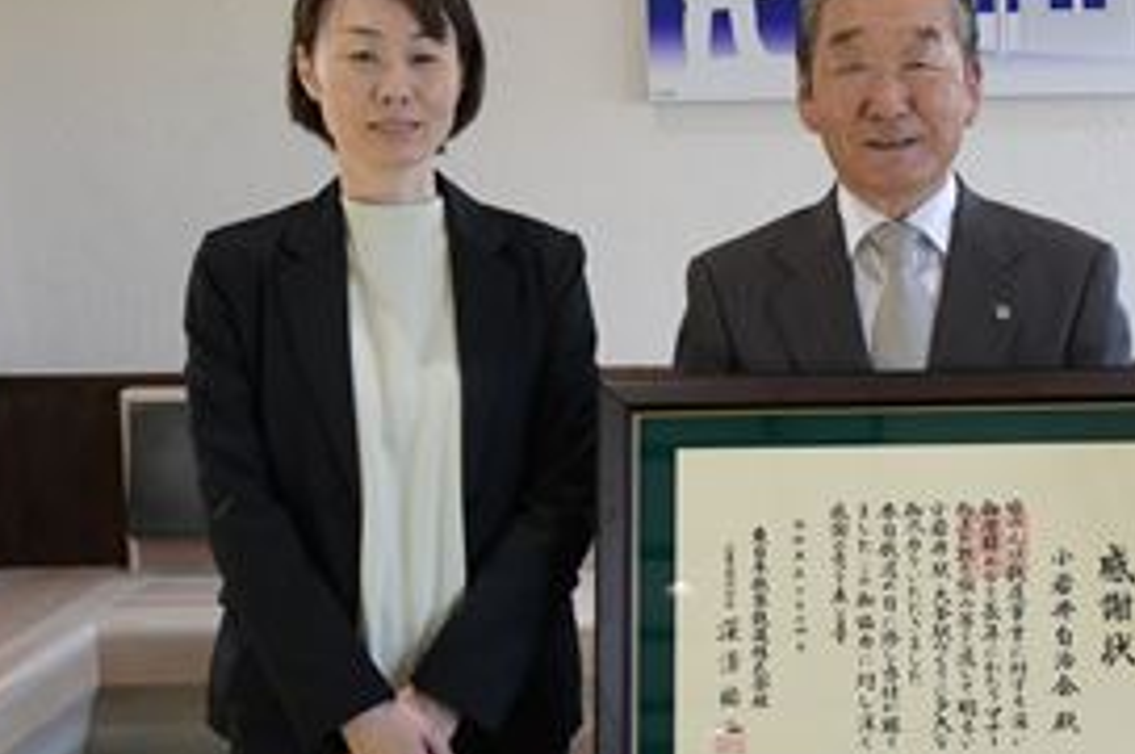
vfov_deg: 18.9
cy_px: 379
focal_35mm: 72
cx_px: 926
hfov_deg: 27.5
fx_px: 2267
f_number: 8
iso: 2500
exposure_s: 1/250
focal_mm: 26
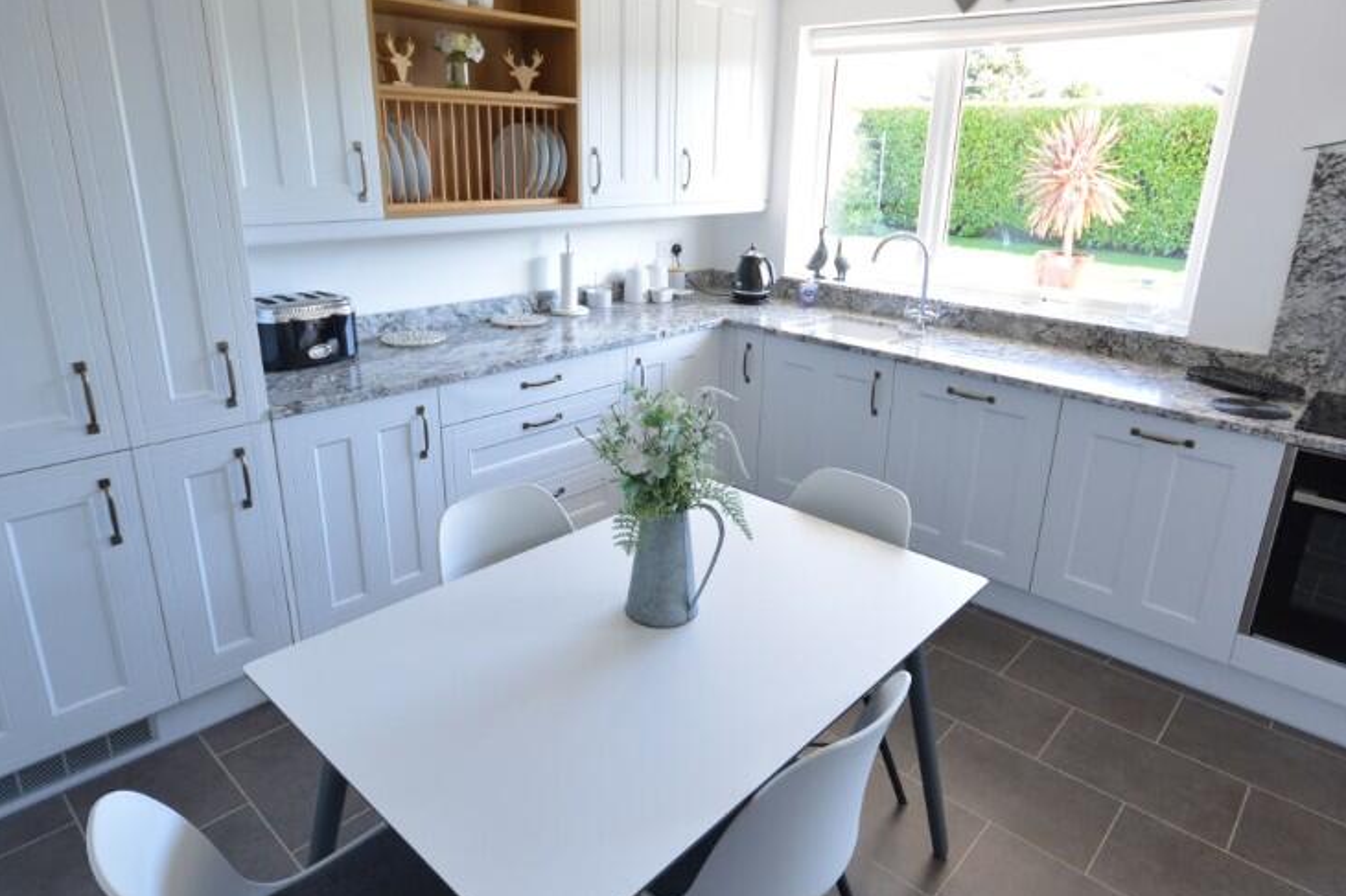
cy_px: 414
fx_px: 785
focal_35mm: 21
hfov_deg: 81.2
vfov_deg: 59.4
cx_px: 700
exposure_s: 1/20
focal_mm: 10
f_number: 8
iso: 400
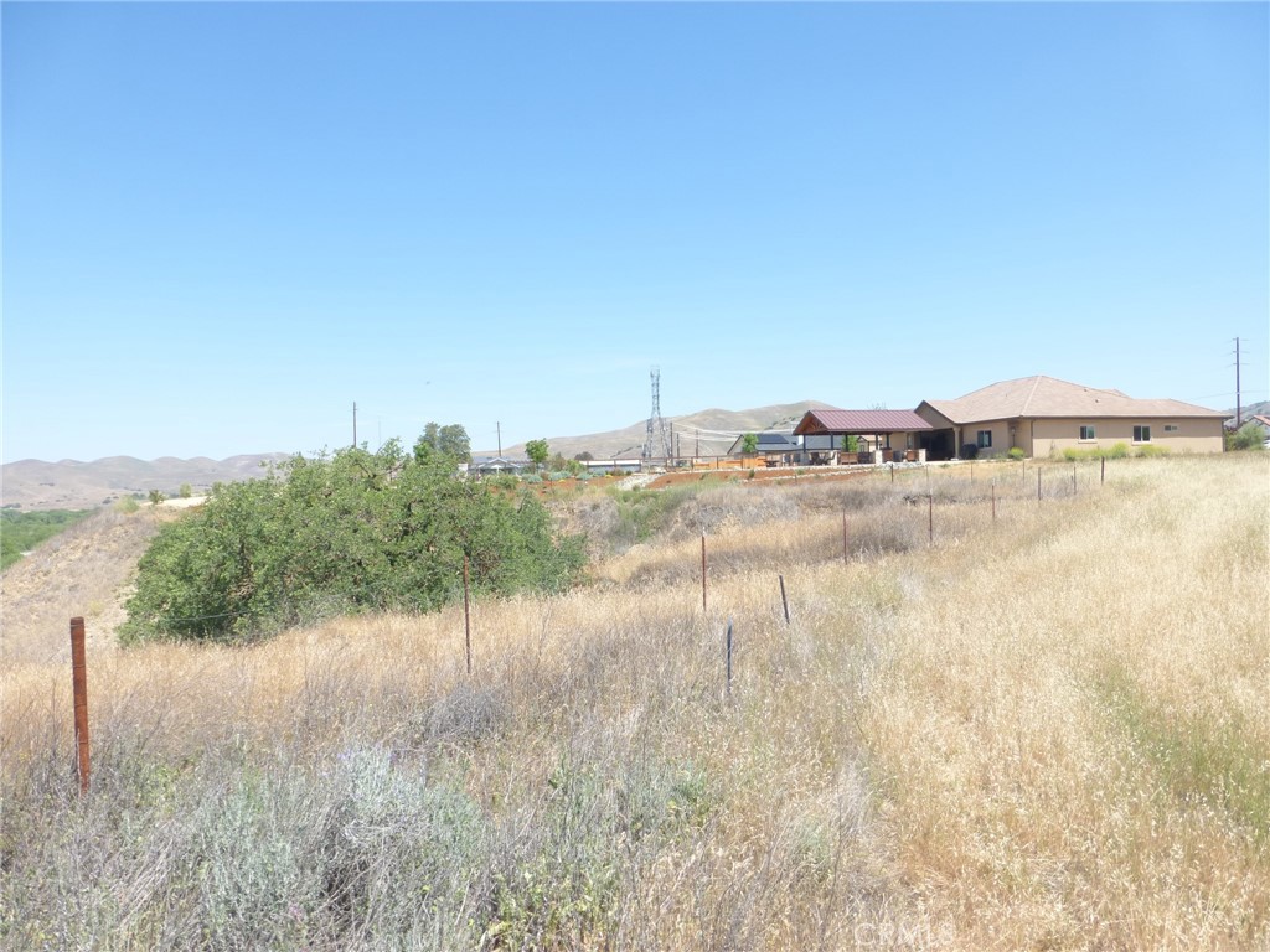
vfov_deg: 56.8
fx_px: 881
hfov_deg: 71.6
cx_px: 635
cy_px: 476
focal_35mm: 24
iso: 100
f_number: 4
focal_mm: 4.3
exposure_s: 1/500
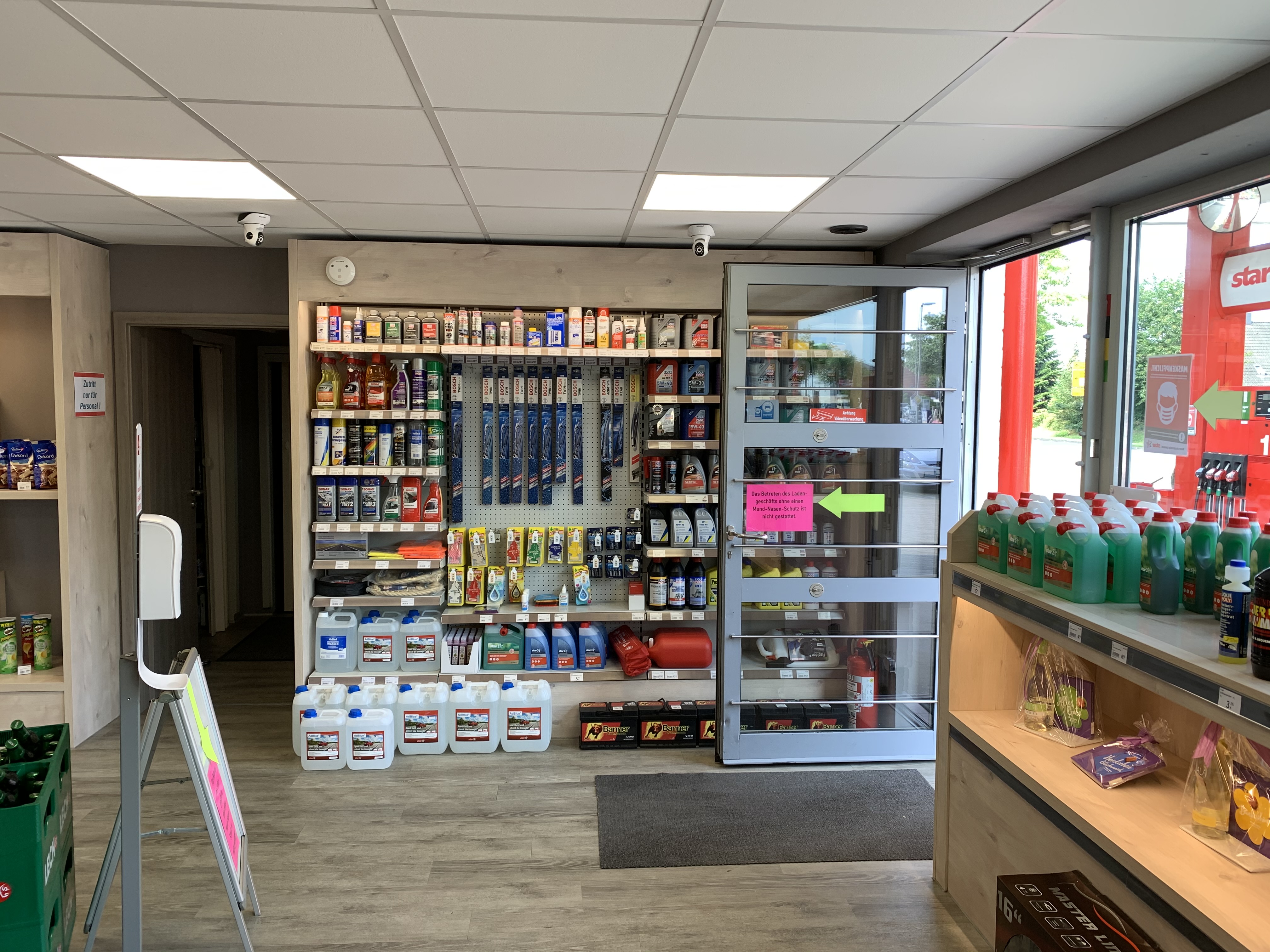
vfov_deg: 53.1
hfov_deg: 67.3
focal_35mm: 26
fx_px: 954
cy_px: 476
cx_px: 635
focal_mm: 4.25
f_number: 1.8
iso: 40
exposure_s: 1/100
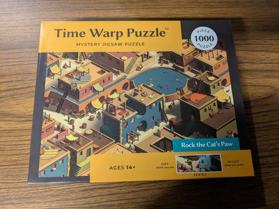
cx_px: 140
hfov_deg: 65.3
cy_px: 104
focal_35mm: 27
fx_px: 218
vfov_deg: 51.4
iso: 1058
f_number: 1.73
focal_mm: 4.38
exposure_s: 1/120
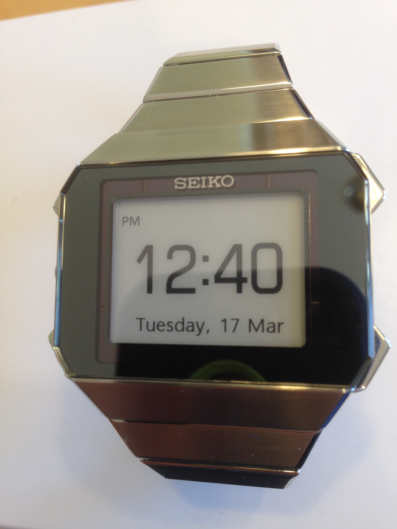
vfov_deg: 55.4
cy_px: 264
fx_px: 505
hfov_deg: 42.9
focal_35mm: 33
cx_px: 198
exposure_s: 1/24
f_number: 2.4
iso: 50
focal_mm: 4.12
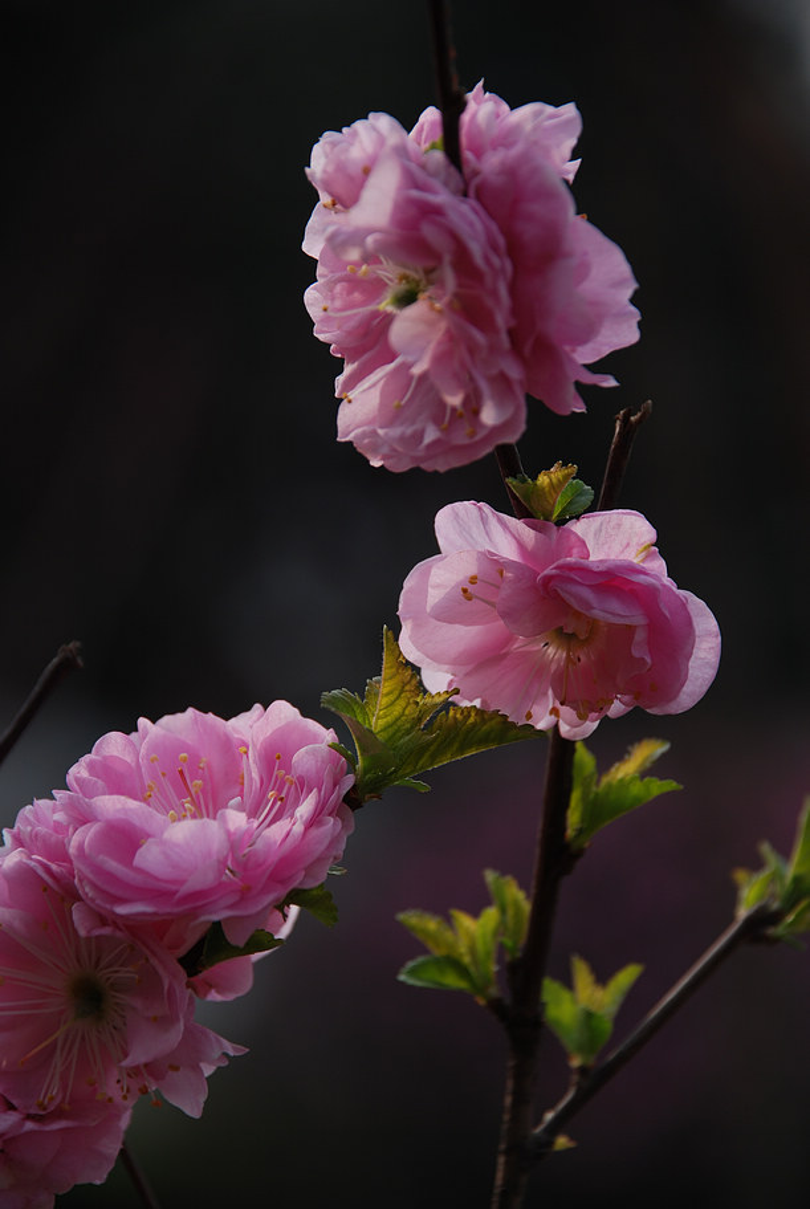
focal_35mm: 202
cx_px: 405
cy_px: 604
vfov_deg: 10.1
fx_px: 6811
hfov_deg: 6.8
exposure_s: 1/200
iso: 100
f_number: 5.6
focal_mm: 135
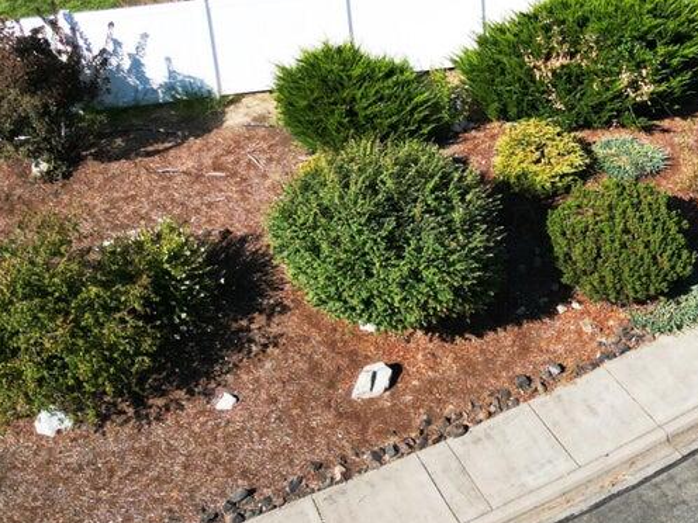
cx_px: 644
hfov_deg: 28.1
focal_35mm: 66
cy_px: 89
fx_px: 1331
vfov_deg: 21.9
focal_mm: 6.72
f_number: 1.7
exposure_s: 1/3000
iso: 200
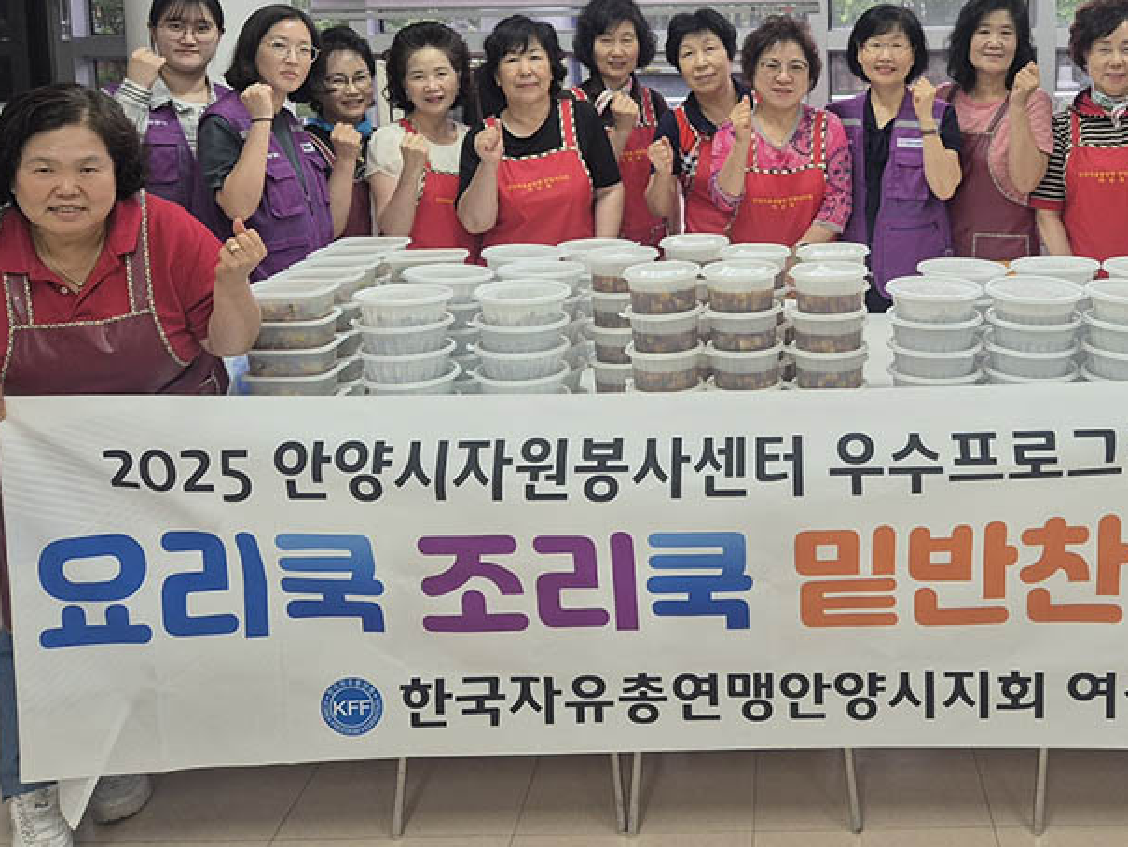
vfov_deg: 36.5
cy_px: 175
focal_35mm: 38
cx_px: 789
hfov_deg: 47.8
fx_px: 1239
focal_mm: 5.4
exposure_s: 1/120
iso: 100
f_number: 1.8
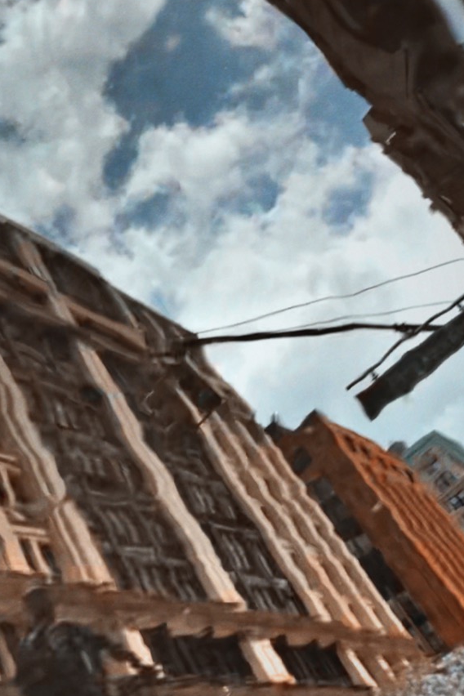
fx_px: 793
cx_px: 42
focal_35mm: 41
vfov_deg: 47.4
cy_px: 360
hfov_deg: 31.1
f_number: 1.8
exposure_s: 1/267
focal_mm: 4
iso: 20
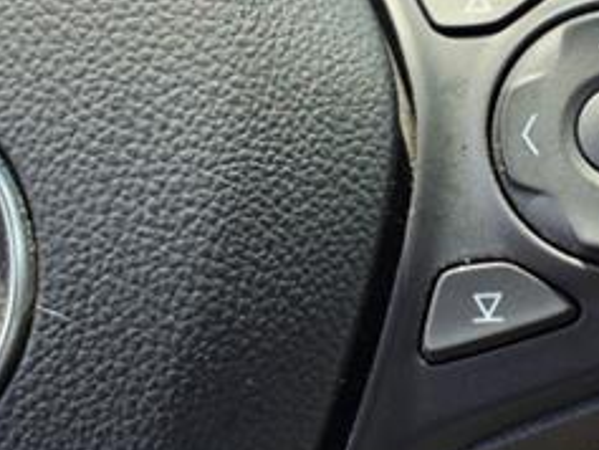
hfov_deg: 26.2
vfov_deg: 20.1
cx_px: 478
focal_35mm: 73
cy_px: 157
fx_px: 1264
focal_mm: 3.58
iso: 40
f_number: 1.9
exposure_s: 1/278
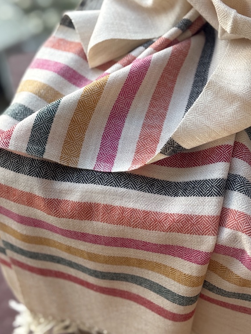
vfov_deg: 31.1
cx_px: 116
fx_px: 600
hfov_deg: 23.6
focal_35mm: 62
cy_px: 132
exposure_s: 1/522
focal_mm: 6.76
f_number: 1.78
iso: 64
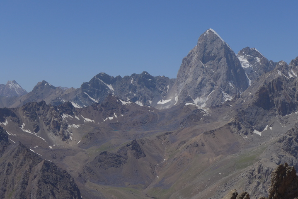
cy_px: 100
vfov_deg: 15.2
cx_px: 149
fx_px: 745
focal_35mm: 90
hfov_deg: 22.6
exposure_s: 1/1600
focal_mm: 17.7
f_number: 4
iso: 80
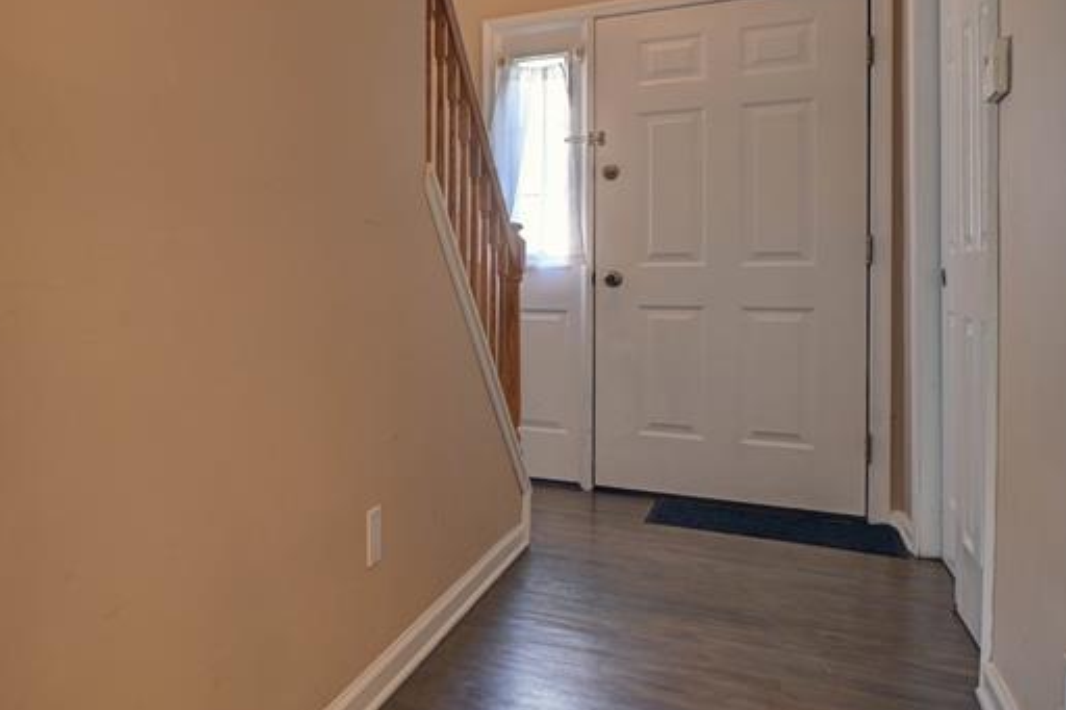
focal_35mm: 32
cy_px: 287
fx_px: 947
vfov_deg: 40.9
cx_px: 65
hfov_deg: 50.5
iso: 640
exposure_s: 1/13
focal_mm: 16
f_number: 9
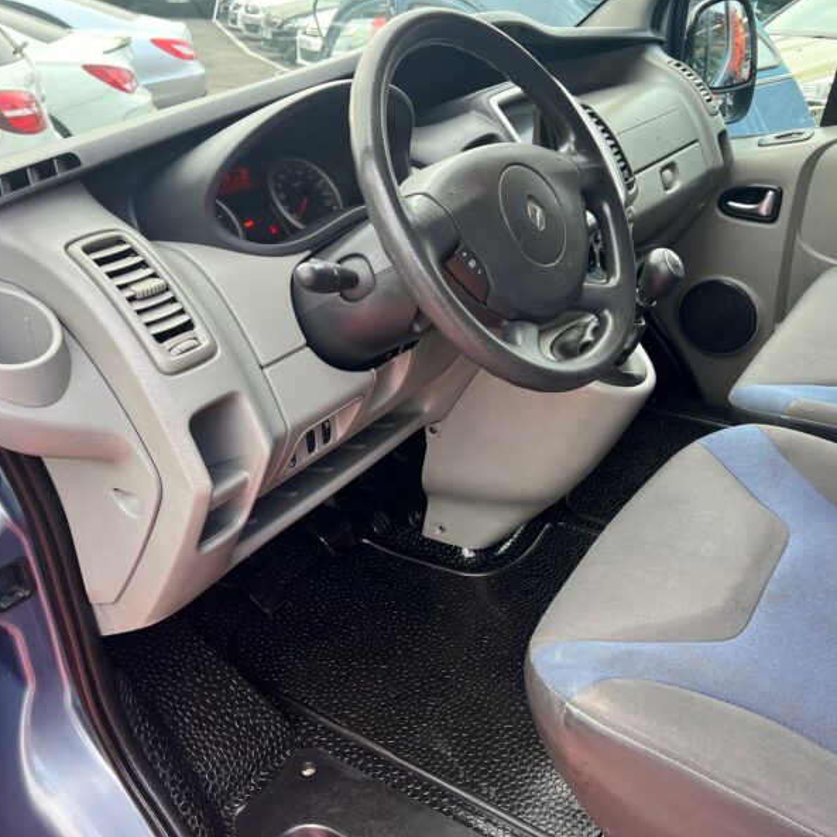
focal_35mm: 31
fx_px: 848
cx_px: 442
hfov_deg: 52.5
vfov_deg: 52.5
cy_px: 415
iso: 64
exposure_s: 1/121
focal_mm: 5.7
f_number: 1.5
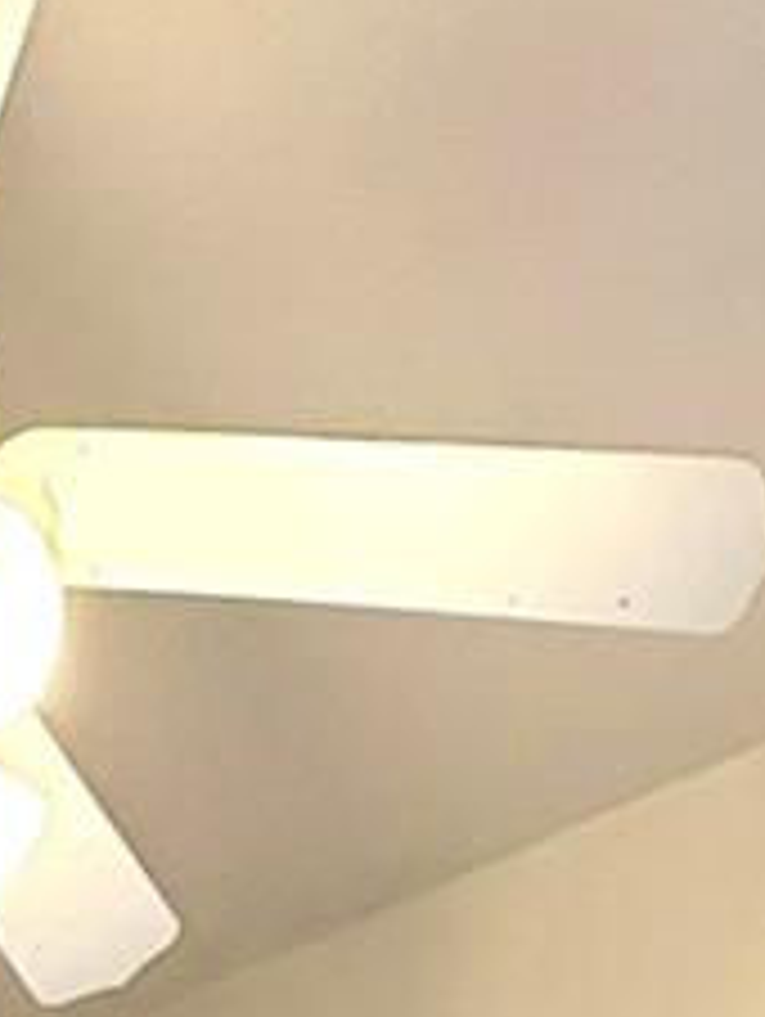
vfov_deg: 14.2
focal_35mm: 95
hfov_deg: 15.5
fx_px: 2794
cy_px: 2421
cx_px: 148
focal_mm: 2.22
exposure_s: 1/120
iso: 250
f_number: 2.2
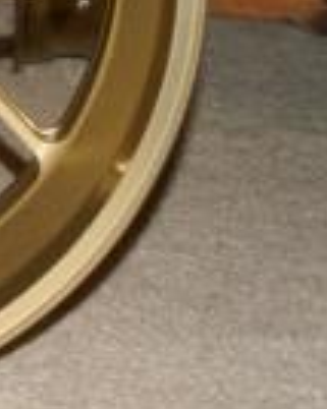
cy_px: 0
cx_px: -251
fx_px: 1993
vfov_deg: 11.6
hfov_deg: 9.0
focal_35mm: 165
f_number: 5.6
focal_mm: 35
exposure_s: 1/60
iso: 400
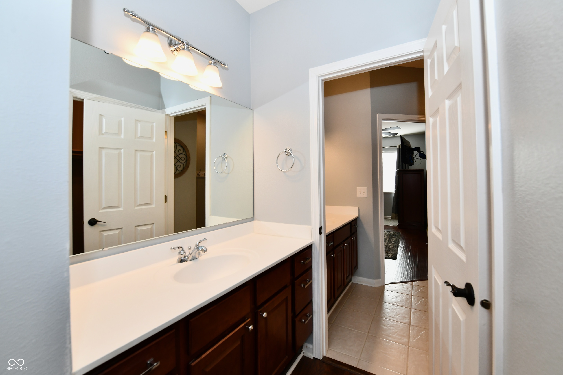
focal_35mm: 14
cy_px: 188
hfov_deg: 104.3
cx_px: 282
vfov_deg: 81.2
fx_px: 219
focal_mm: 14
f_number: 6.3
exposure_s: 1/60
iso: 640
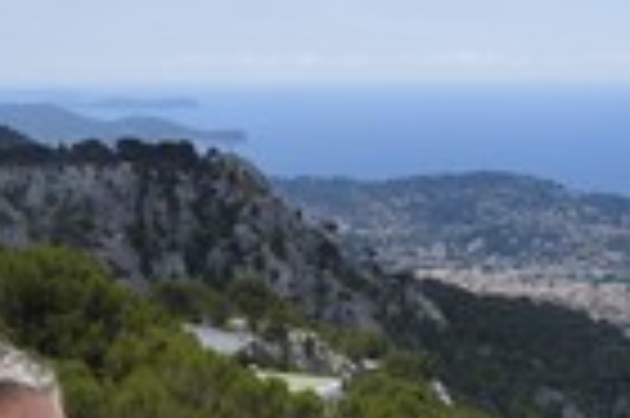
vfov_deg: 17.1
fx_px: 1259
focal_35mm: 72
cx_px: 315
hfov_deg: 28.1
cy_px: 625
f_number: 14
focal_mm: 24
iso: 200
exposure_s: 1/250
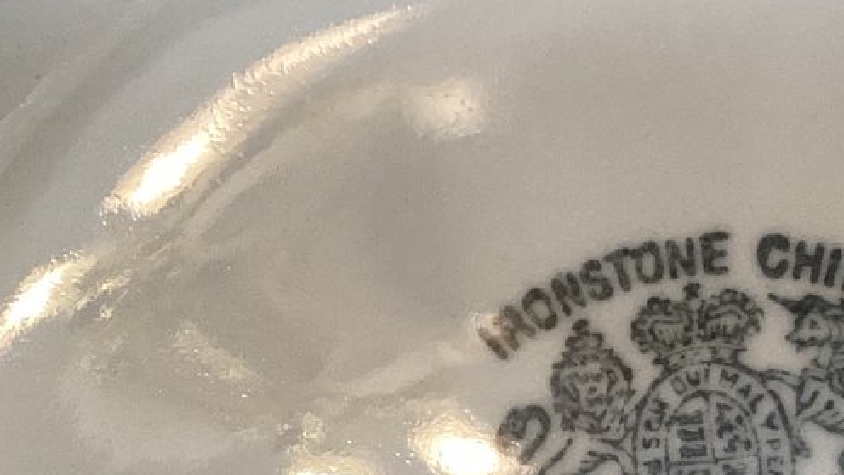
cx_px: 596
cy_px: 546
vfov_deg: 11.6
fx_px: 2305
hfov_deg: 20.6
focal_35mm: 103
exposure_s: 1/60
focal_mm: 3.3
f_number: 2.4
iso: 125
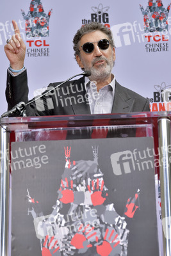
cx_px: 86
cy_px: 128
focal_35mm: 150
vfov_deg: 13.7
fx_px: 1068
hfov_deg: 9.2
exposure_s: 1/250
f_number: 5.6
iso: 200
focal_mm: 150
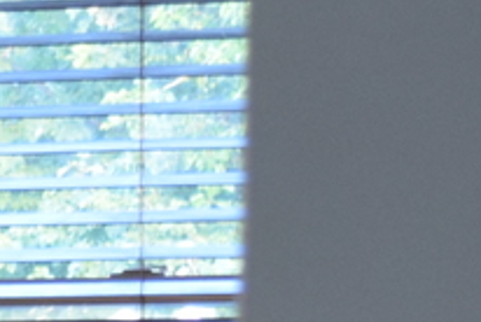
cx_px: -1146
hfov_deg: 6.6
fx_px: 3625
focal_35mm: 271
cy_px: 726
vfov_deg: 5.0
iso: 800
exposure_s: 1/30
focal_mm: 23
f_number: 3.8
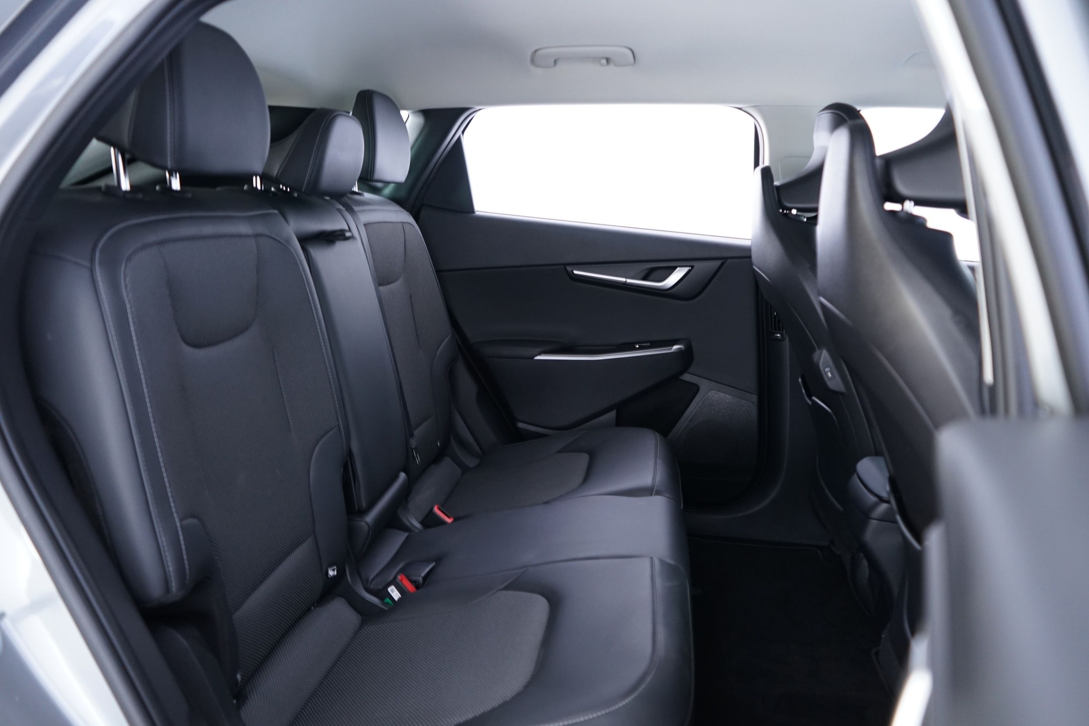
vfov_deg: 46.4
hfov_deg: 65.5
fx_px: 847
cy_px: 363
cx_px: 544
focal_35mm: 28
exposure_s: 1/6
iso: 1000
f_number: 4
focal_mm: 28
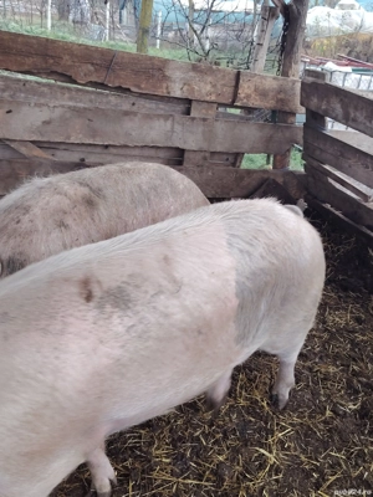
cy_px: 248
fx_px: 488
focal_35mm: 34
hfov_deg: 41.8
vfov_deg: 54.0
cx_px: 186
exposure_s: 1/100
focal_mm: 5.25
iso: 2559
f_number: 1.75
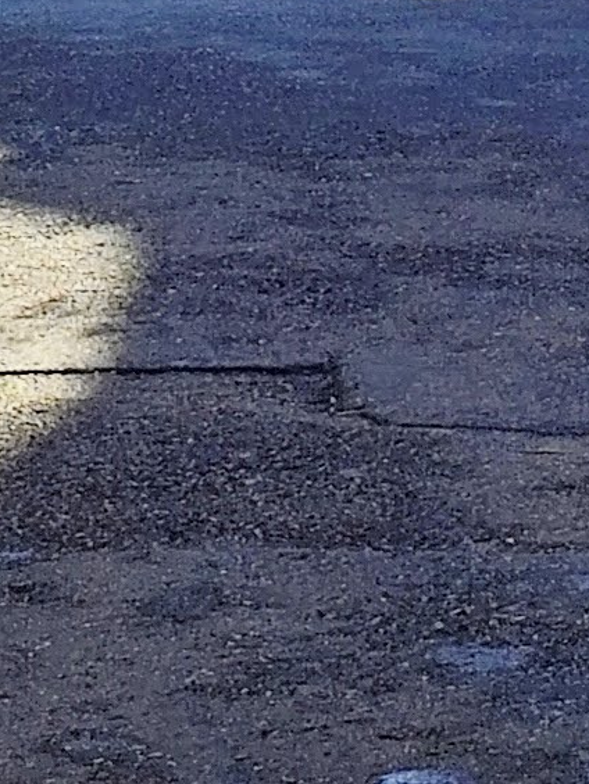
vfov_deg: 5.7
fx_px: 7529
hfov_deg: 4.5
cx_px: 321
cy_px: -1290
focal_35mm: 332
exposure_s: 1/1226
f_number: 1.65
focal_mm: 6.19
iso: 50
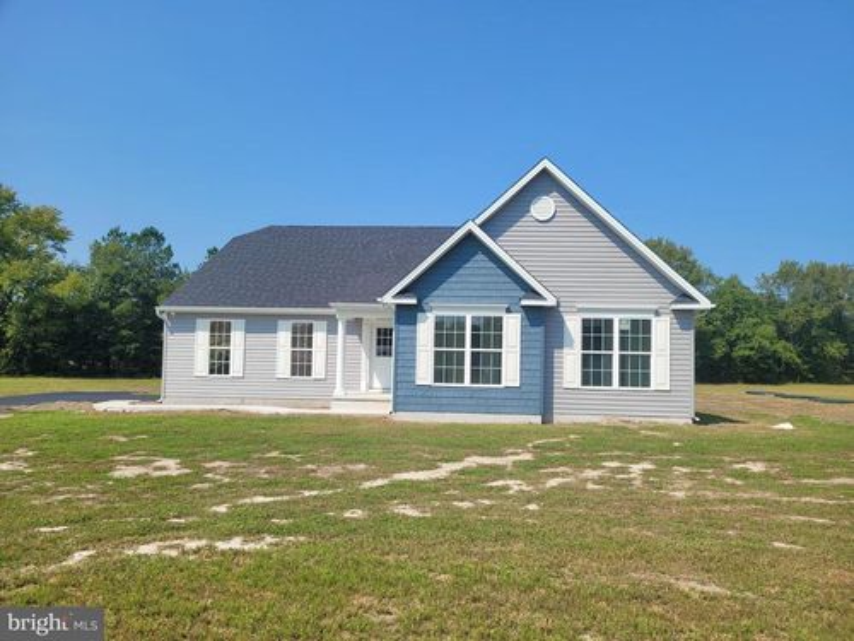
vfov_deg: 53.1
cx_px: 427
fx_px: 641
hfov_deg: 67.3
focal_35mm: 26
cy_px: 320
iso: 40
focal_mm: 5.4
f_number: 1.8
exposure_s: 1/2643
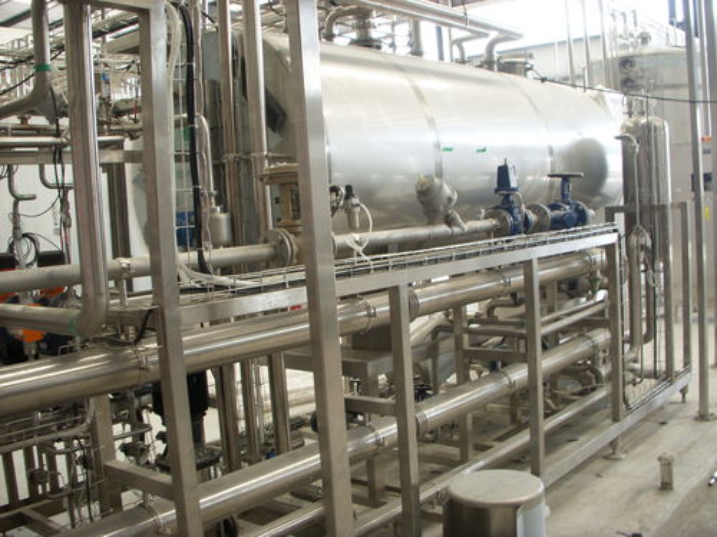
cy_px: 268
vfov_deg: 37.7
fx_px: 787
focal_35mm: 38
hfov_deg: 49.0
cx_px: 358
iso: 125
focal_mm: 6.3
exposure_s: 1/30
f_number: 3.3
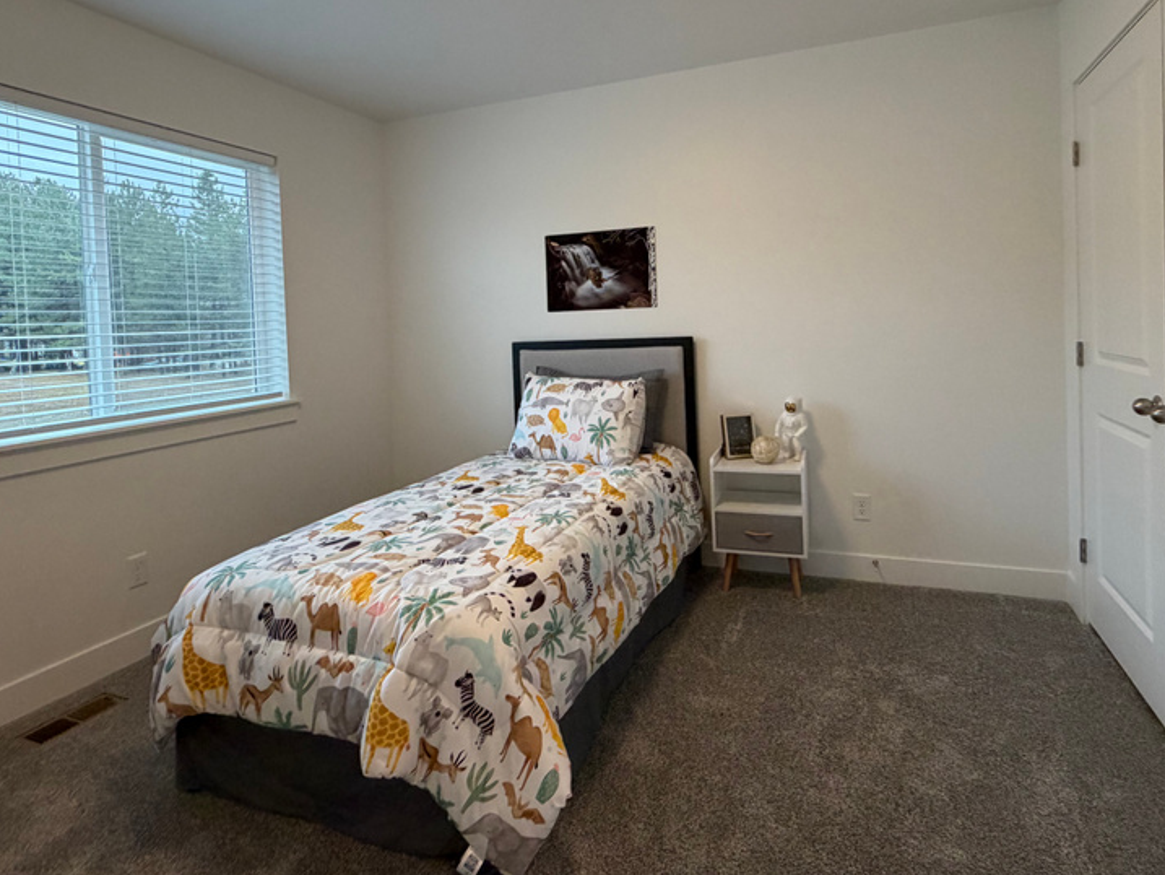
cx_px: 613
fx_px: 673
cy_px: 338
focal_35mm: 20
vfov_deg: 65.2
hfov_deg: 81.7
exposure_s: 1/120
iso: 250
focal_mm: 2.22
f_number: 2.2
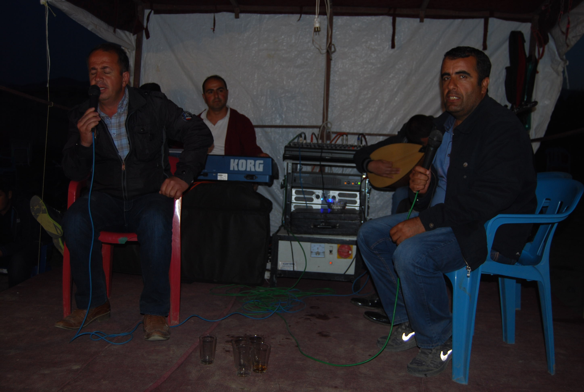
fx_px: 634
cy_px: 196
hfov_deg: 49.5
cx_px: 292
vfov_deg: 34.4
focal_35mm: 39
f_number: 4
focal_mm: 26
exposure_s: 1/60
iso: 200
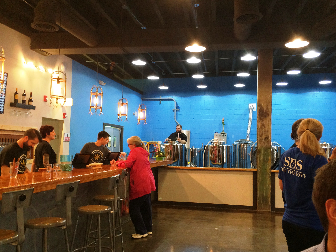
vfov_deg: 42.9
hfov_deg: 55.3
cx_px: 180
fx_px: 320
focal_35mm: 33
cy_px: 129
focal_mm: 4.15
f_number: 2.2
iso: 200
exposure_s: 1/30
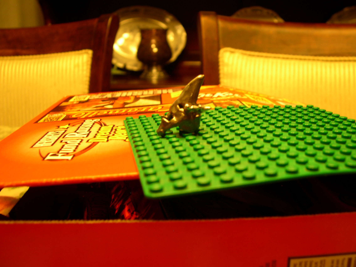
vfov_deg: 37.7
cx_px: 178
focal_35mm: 38
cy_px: 134
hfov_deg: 49.0
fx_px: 391
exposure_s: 1/6.5
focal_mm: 8
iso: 100
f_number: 2.8
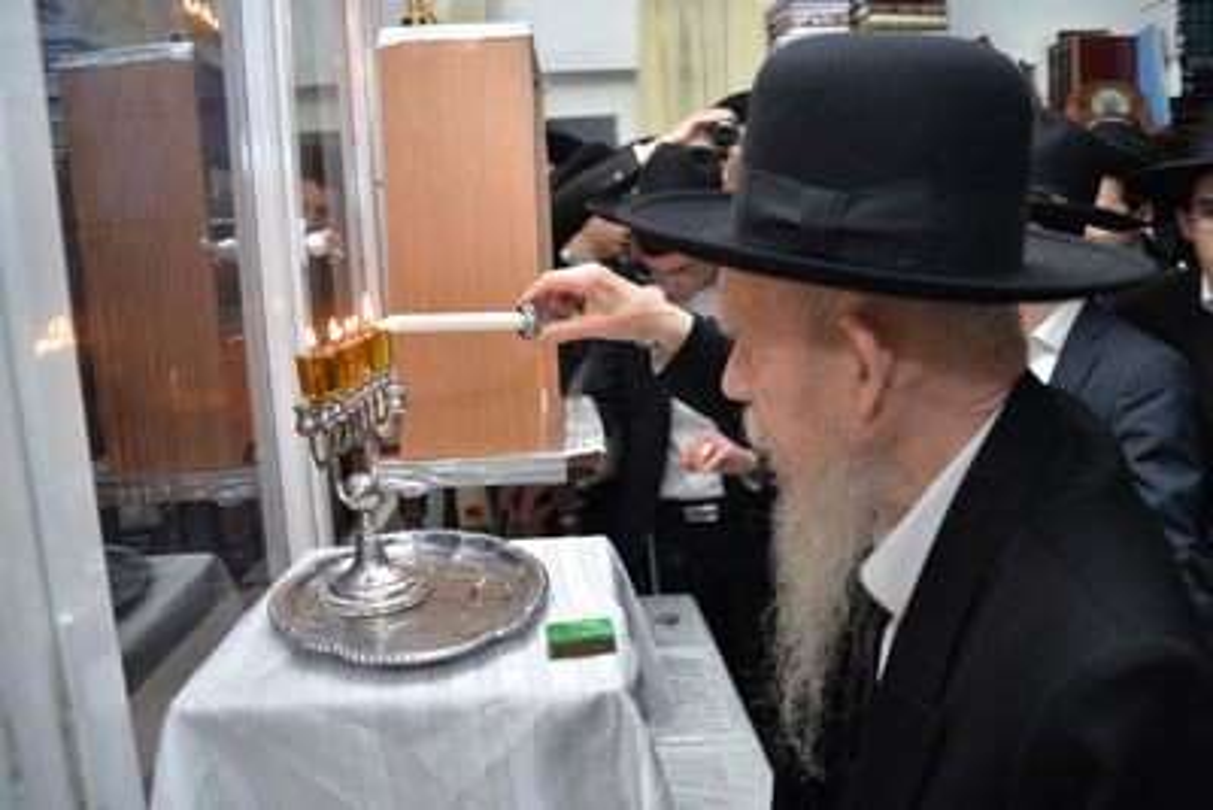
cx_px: 606
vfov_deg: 46.4
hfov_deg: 65.5
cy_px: 405
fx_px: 944
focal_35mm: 28
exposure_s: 1/60
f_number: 3.5
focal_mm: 28
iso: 400
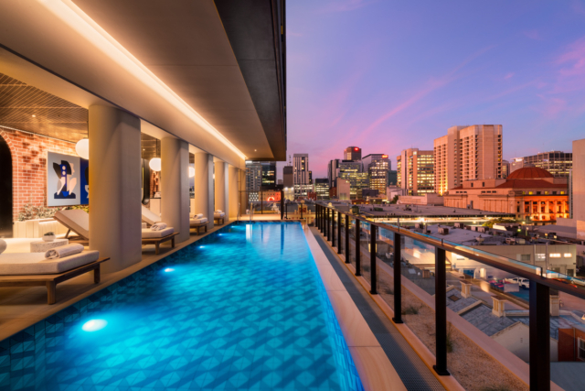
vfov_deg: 67.4
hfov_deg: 90.0
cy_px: 196
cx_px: 292
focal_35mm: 18
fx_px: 293
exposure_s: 2.5
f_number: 16
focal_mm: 18
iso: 160
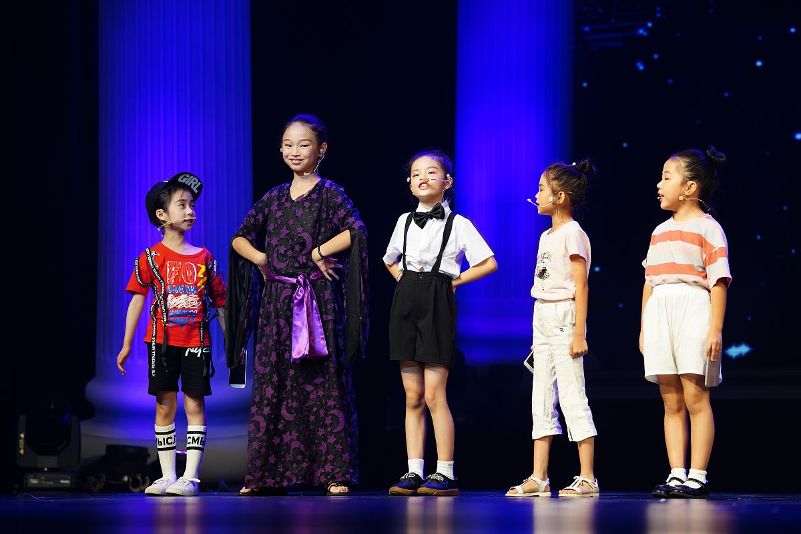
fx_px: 3293
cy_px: 267
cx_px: 400
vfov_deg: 9.3
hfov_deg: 13.9
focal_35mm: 148
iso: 800
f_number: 4.5
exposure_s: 1/250
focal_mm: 148
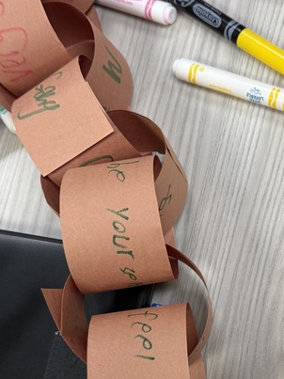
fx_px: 668
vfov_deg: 31.5
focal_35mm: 61
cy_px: 243
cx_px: 208
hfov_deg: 23.8
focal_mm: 6.76
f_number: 1.78
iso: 125
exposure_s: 1/120
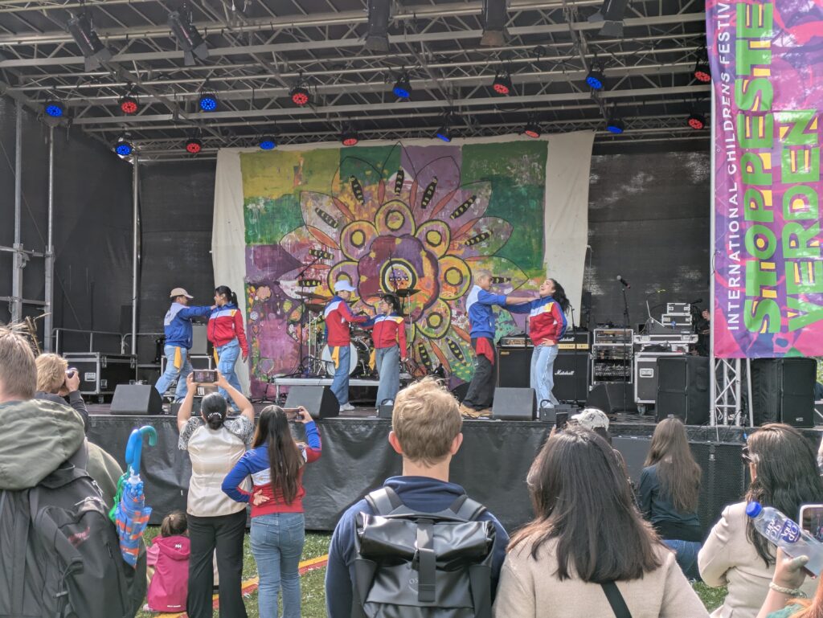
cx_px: 412
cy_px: 309
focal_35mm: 51
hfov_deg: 37.5
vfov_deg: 28.6
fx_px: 1213
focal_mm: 5.43
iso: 42
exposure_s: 1/750
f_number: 1.89
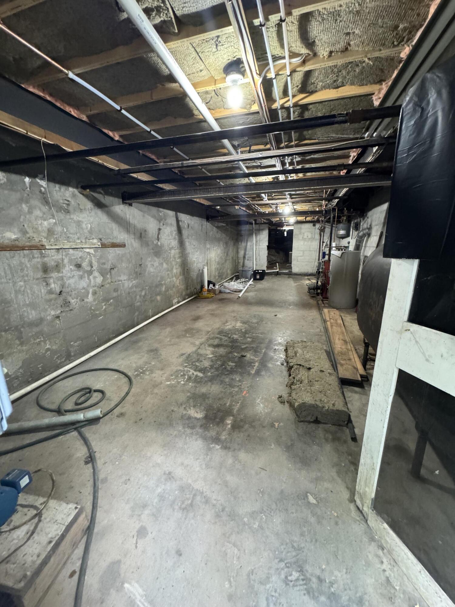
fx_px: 245
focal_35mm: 14
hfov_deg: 85.7
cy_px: 304
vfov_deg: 102.1
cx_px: 228
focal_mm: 2.22
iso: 800
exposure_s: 1/60
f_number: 2.2
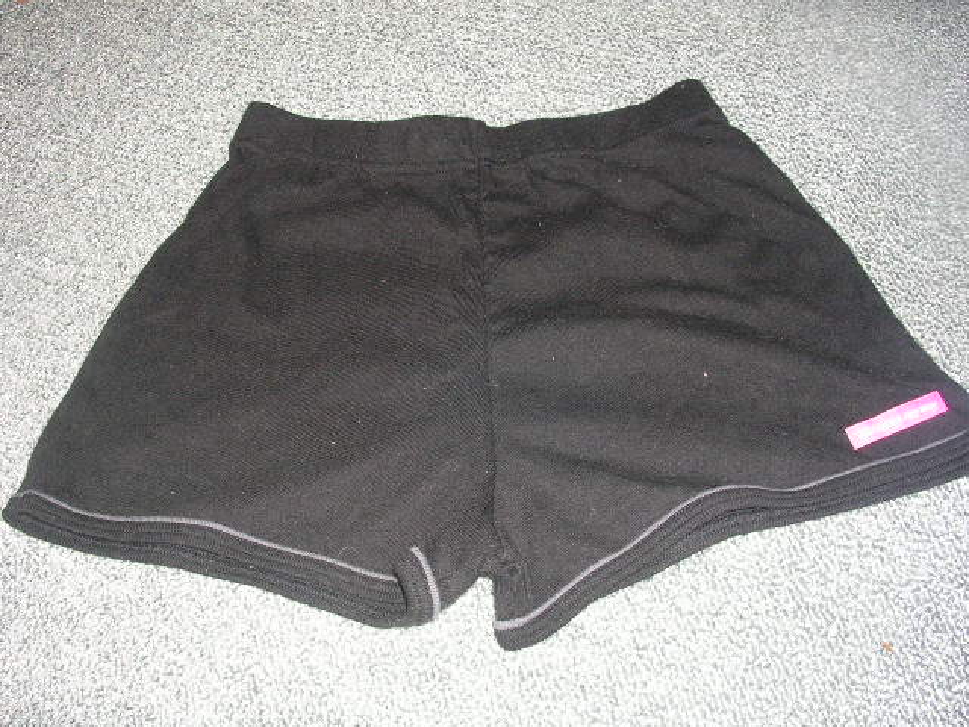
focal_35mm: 38
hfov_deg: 49.0
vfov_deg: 37.7
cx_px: 484
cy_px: 364
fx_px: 1064
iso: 113
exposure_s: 1/60.1
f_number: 5.6
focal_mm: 5.8
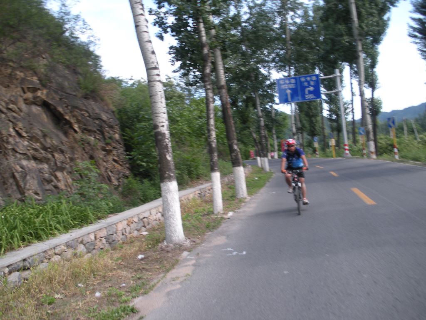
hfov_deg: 51.4
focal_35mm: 36
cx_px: 213
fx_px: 443
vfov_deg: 39.7
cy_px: 160
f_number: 3.5
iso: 64
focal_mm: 6.3
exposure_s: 1/163
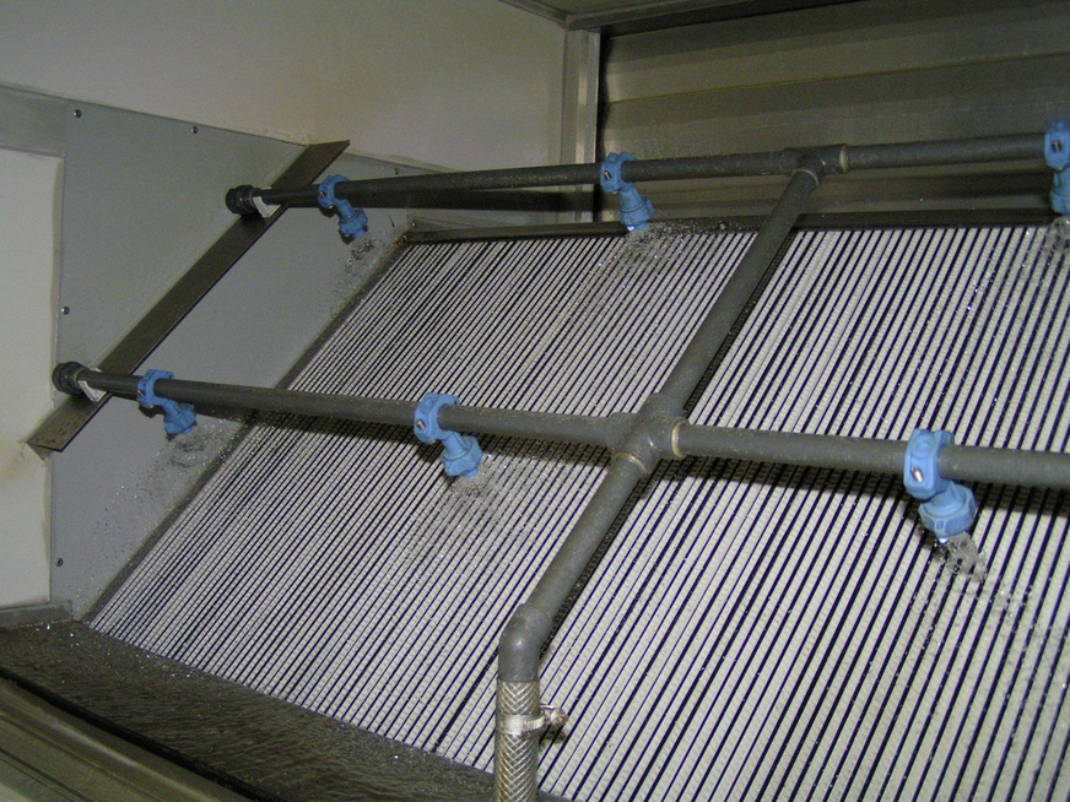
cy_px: 401
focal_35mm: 38
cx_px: 535
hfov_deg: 49.0
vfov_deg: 37.7
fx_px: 1175
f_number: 2.8
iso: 200
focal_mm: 5.8
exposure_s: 1/40
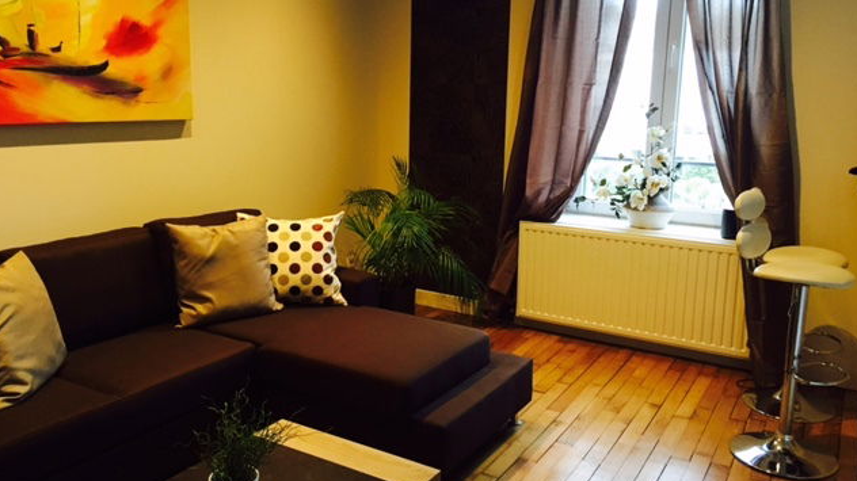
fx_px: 727
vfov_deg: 36.6
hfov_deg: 61.0
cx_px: 428
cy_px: 228
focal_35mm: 32
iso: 160
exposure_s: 1/30
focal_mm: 4.15
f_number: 2.2
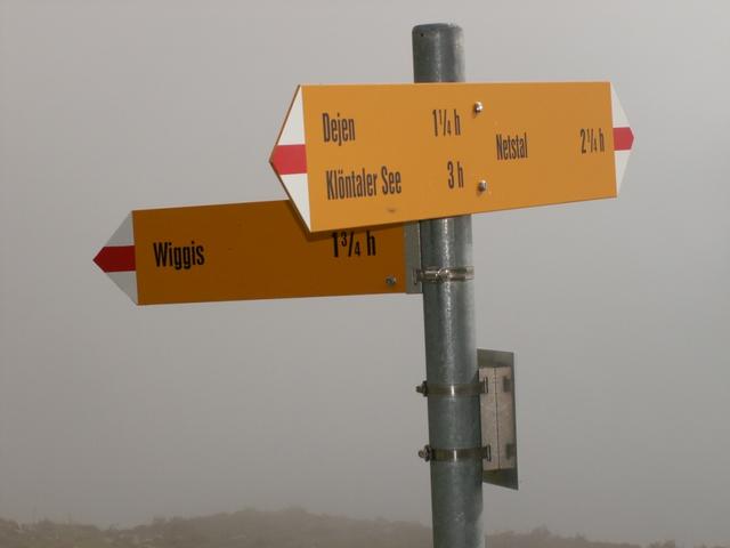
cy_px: 274
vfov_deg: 16.1
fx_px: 1940
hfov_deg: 21.3
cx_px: 365
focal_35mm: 92
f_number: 5.6
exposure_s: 1/1000
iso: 50
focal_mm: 15.43
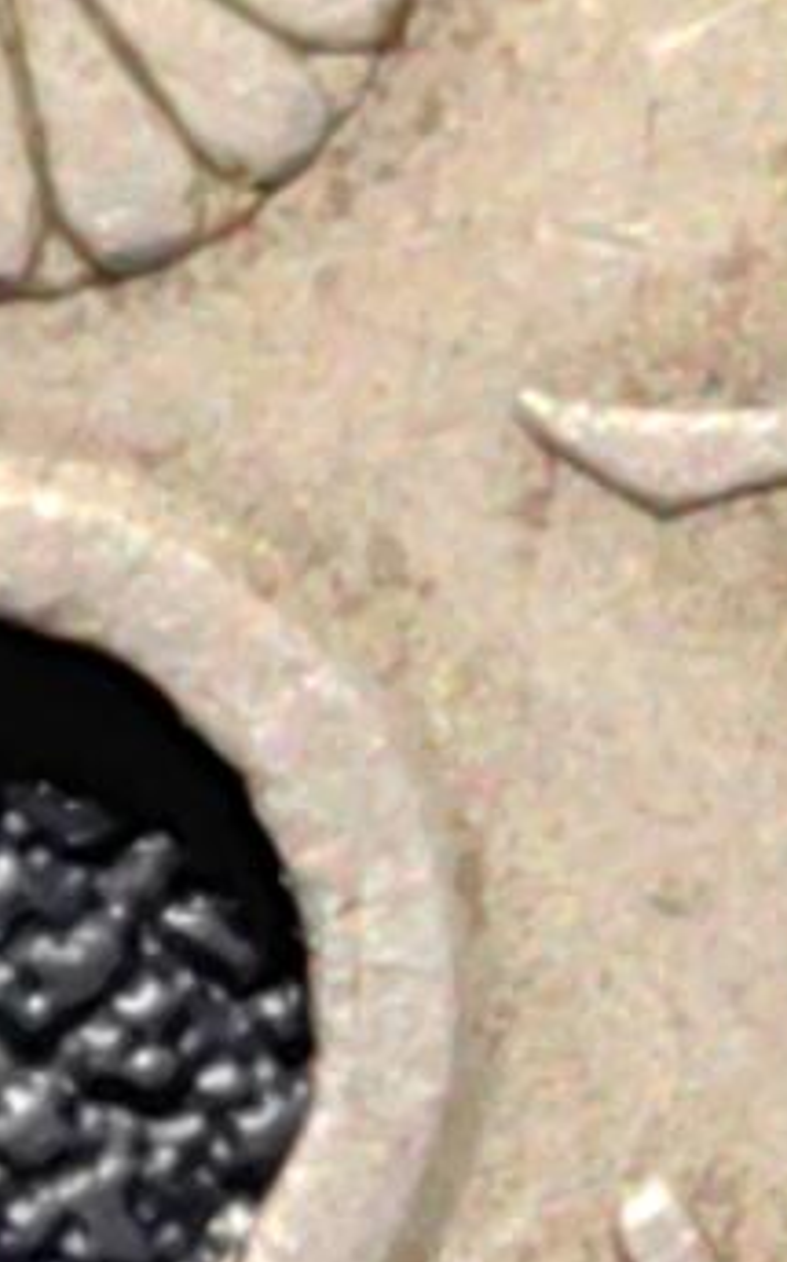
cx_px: -209
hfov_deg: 2.9
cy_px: 1057
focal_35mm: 454
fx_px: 15613
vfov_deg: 4.6
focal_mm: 5.75
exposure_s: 1/100
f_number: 2
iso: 100
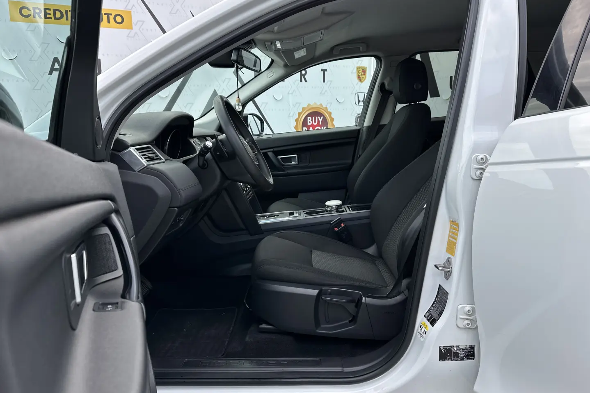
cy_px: 189
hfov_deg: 71.5
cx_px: 295
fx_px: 410
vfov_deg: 51.3
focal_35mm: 25
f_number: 1.78
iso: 80
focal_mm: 6.86
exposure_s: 1/458
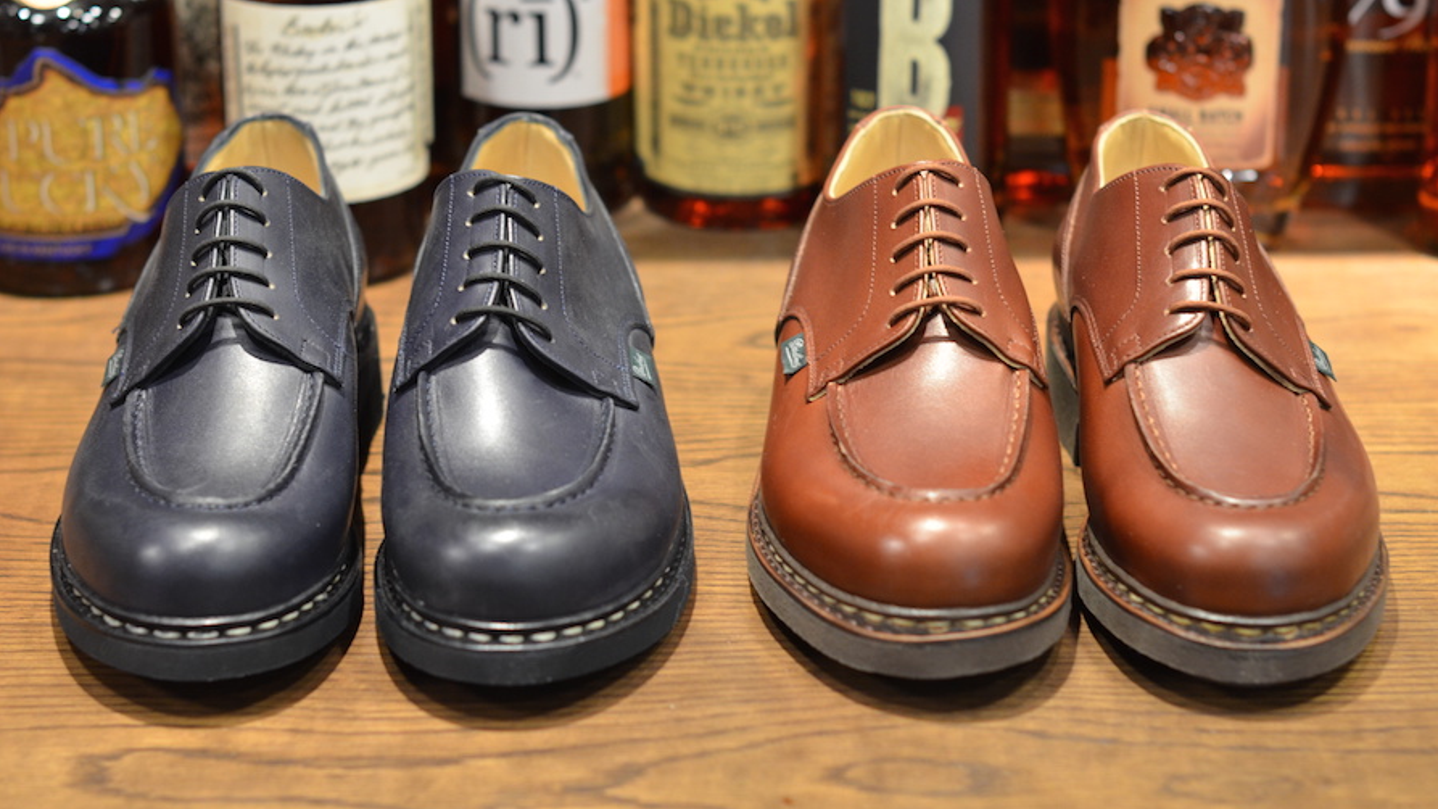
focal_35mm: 79
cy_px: 337
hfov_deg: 26.9
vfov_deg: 15.3
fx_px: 3012
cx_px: 723
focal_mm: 50
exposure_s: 1/30
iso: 900
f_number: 2.8
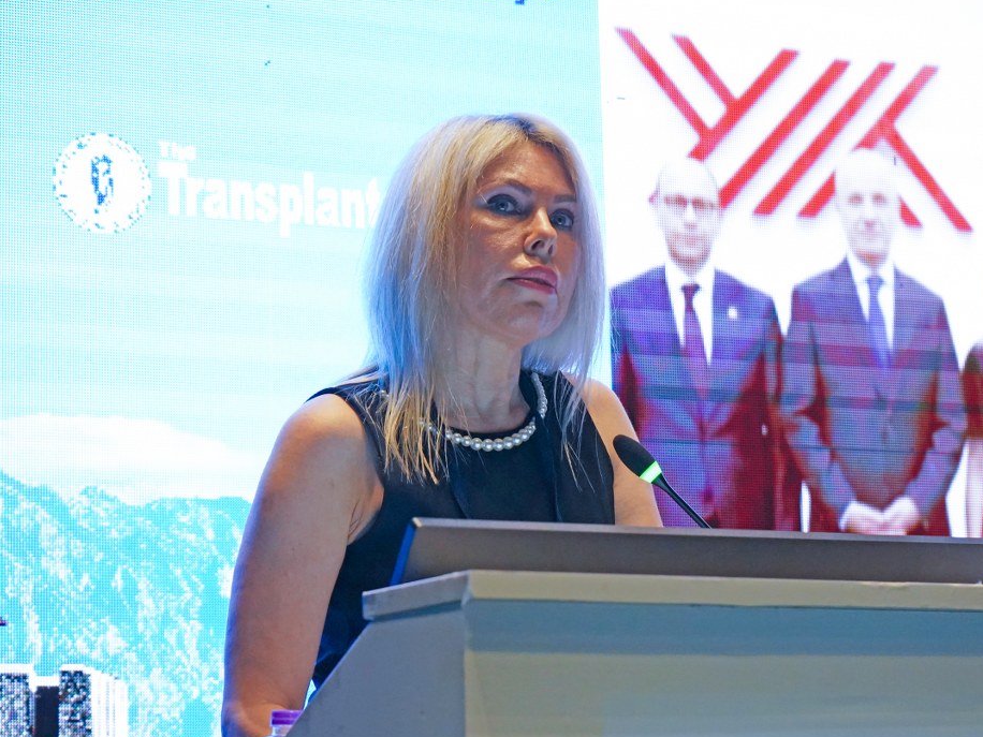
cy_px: 429
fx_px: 2669
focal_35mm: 94
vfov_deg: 15.7
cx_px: 427
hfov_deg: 20.9
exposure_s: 1/125
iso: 6400
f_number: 5.6
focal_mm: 70
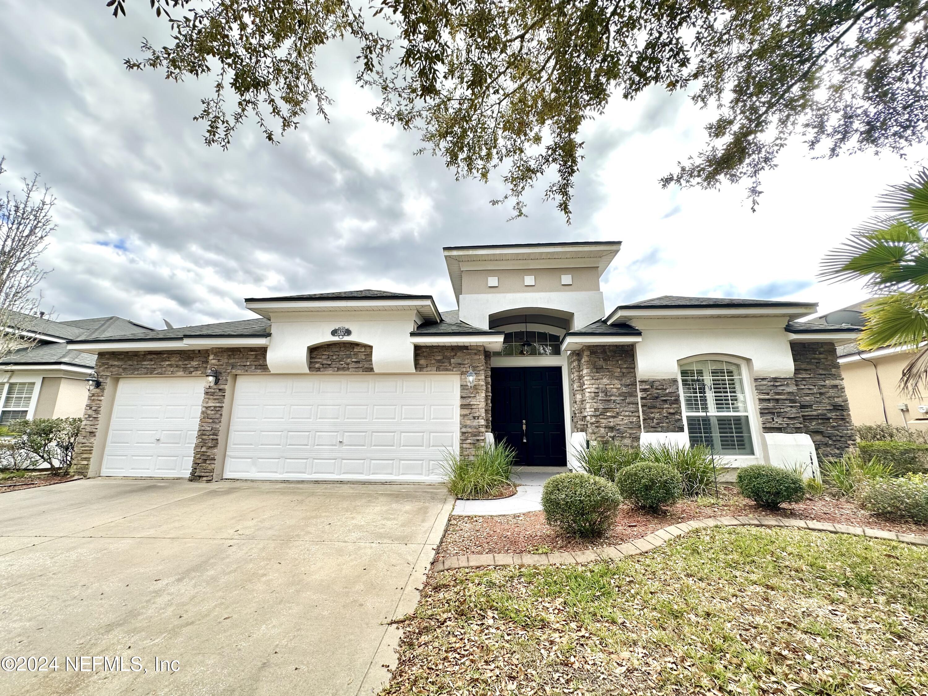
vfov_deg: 85.7
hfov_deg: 102.1
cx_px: 464
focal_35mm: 14
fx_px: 375
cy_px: 348
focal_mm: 2.22
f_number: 2.2
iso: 40
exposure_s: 1/251
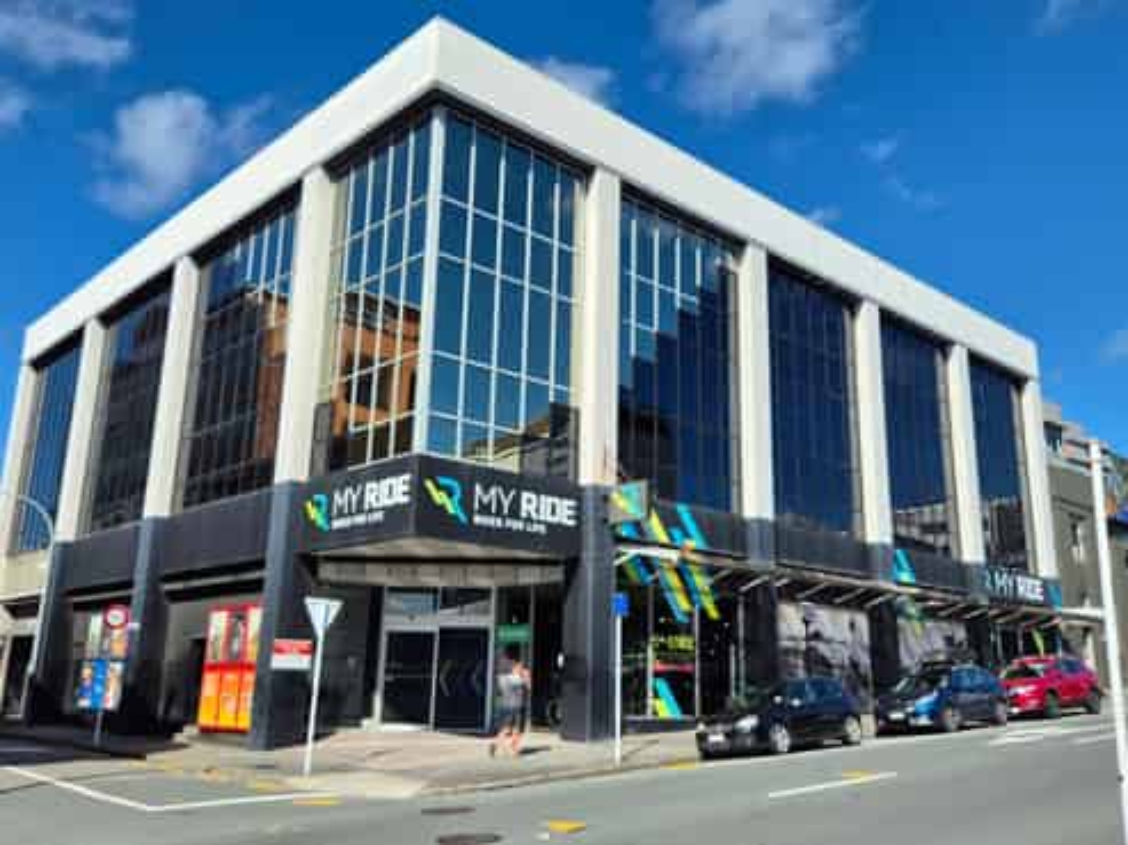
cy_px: 422
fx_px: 749
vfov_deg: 58.8
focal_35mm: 23
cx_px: 564
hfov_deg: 74.0
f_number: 1.8
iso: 25
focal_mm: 5.4
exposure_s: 1/1908
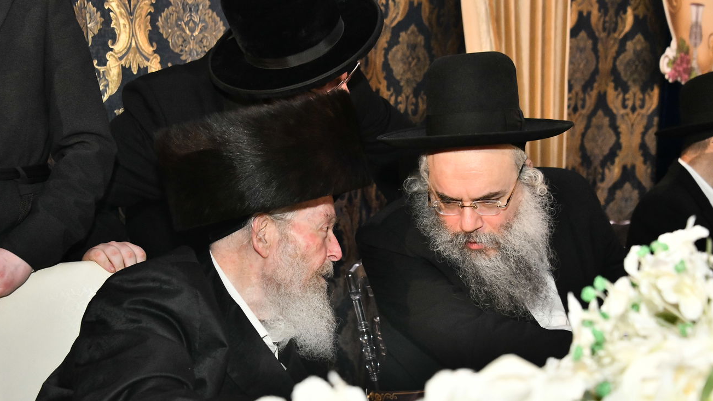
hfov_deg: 38.5
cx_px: 332
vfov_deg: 22.2
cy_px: 216
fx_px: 1021
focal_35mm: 54
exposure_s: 1/160
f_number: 5.6
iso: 4000
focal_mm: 48
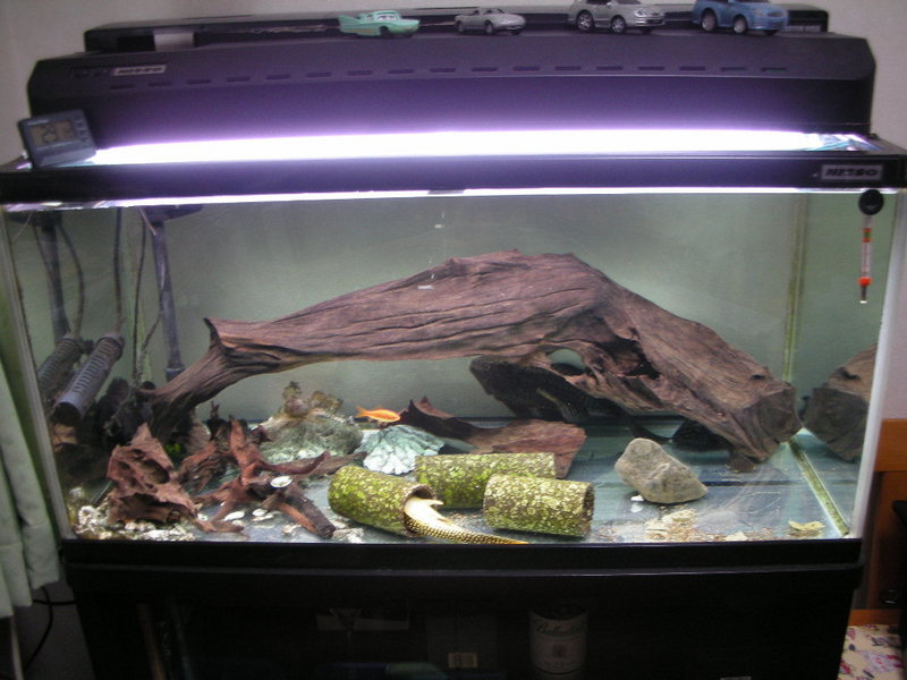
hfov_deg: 52.6
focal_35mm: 35
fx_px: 917
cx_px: 454
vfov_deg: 40.7
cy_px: 340
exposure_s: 1/7.9
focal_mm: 5.8
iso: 102
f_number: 2.8
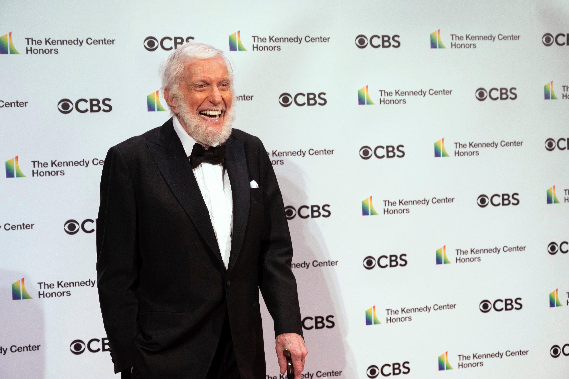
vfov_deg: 22.6
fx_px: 948
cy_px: 190
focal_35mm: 60
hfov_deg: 33.4
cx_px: 284
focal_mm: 60
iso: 1250
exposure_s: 1/250
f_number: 5.6
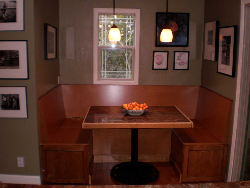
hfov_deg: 51.4
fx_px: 260
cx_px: 125
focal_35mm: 36
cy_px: 94
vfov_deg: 39.7
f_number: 3.1
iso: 100
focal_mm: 6.3
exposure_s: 1/30
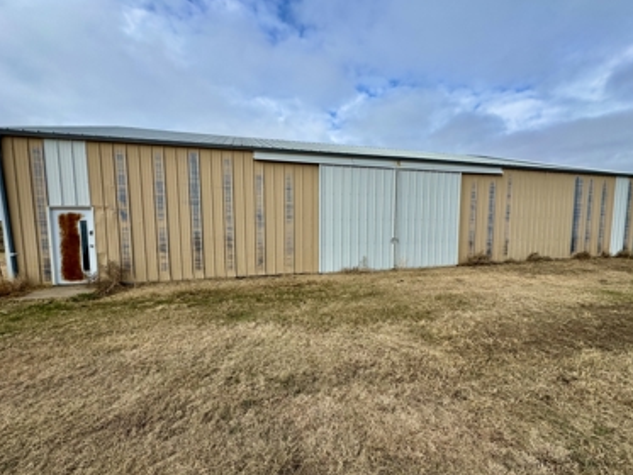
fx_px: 274
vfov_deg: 81.7
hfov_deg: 98.2
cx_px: 319
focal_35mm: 15
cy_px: 248
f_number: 2.2
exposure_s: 1/1709
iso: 50
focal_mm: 2.22
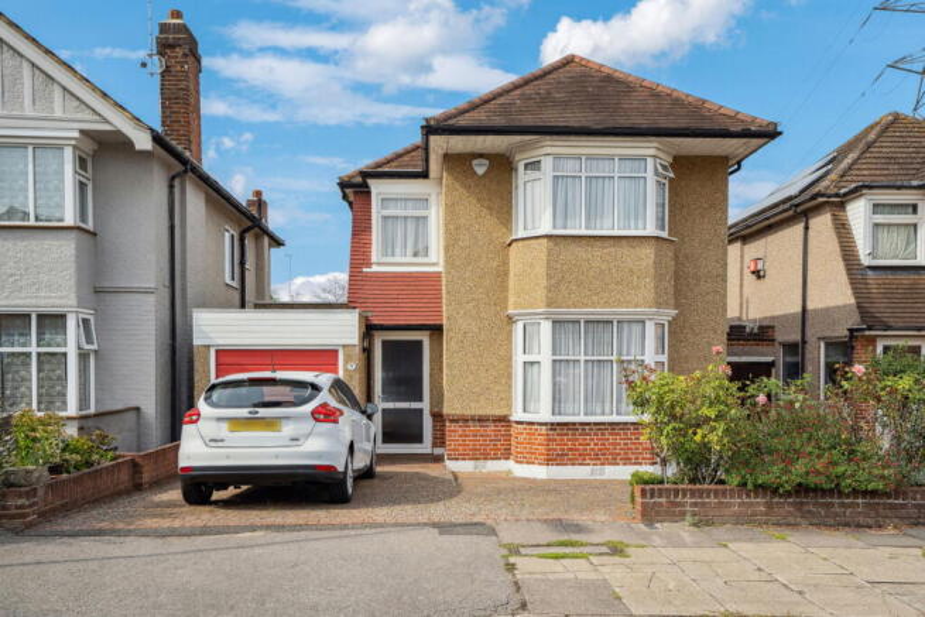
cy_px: 308
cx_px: 462
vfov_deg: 43.6
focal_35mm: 30
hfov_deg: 61.9
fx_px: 771
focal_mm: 30
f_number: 5.6
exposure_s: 1/1600
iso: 640
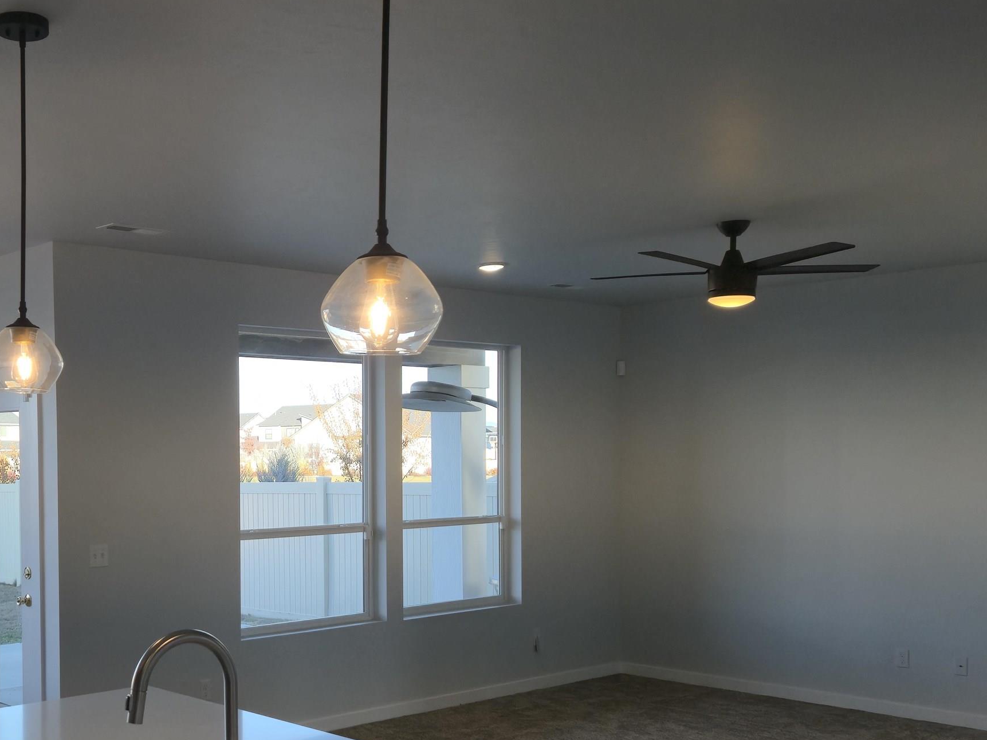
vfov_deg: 34.7
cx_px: 199
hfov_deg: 43.6
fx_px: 1169
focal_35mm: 41
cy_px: 508
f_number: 1.8
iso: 25
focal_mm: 5.4
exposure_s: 1/233
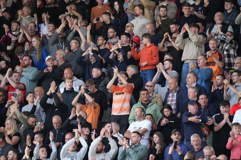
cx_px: 120
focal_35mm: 400
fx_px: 2678
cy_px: 80
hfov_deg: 5.2
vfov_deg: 3.4
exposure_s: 1/3200
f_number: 3.2
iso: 2500
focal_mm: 400
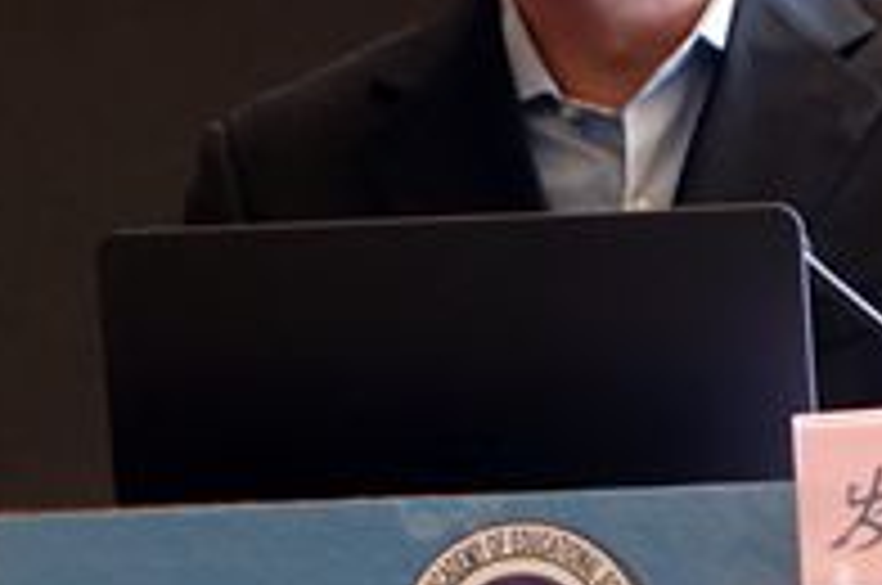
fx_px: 8781
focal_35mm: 359
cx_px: 464
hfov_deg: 5.8
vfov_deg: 3.8
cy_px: 266
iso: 800
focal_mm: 47.85
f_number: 2.8
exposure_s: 1/100
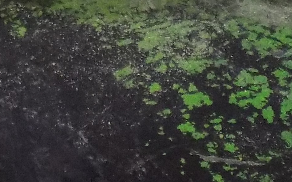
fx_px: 1854
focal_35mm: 233
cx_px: -208
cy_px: -261
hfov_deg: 8.7
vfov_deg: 5.4
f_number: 3.7
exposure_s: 1/25
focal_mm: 8.1
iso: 400
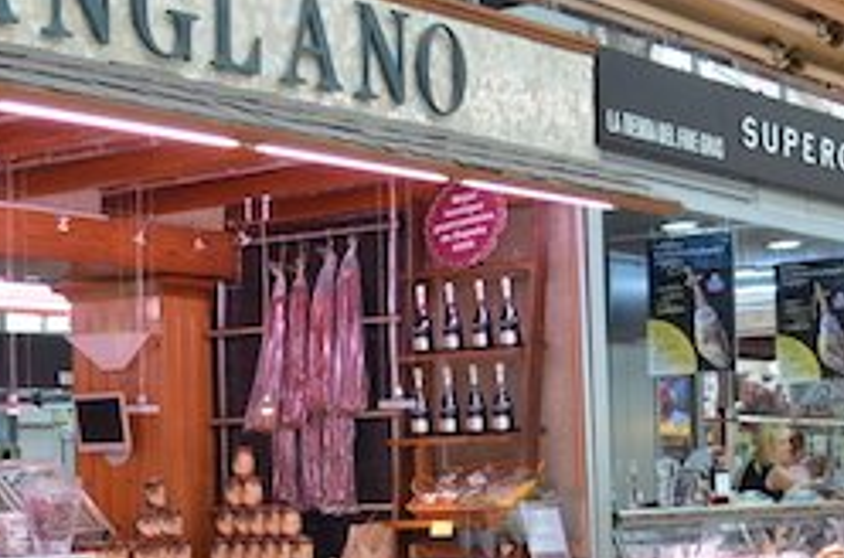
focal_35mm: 93
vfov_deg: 14.5
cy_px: 500
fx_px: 2175
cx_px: 218
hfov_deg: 21.8
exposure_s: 1/60
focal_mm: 24
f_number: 5.6
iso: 800
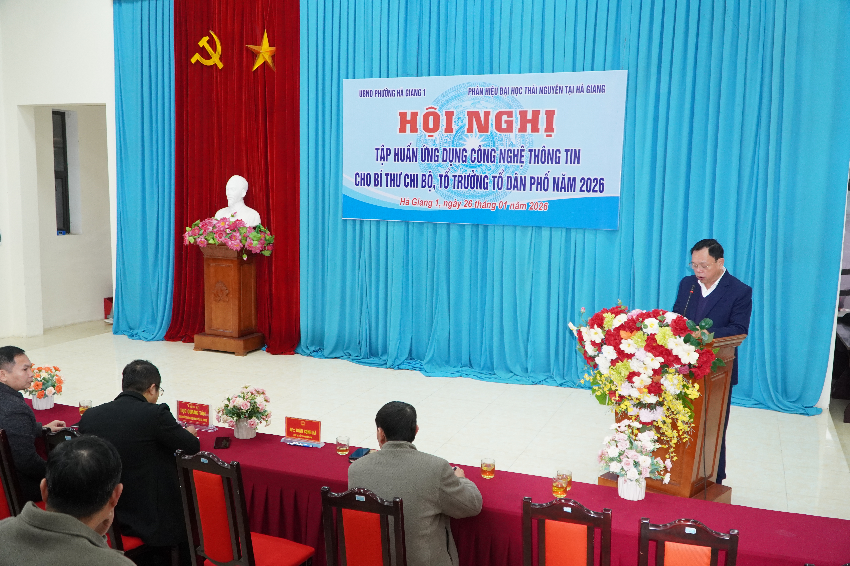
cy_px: 283
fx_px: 708
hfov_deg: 61.9
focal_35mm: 30
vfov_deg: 43.6
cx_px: 425
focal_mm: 20
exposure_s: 1/160
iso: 1600
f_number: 4
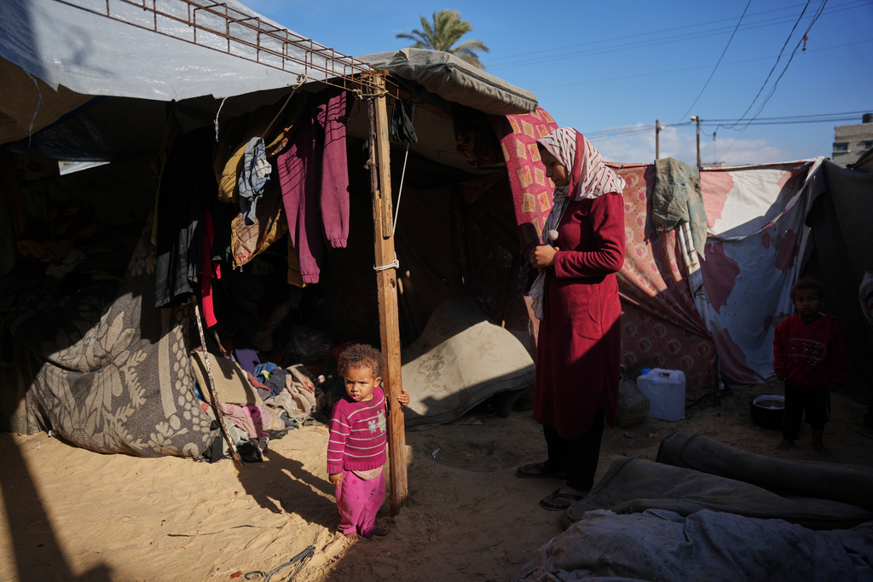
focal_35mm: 24
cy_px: 291
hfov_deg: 73.7
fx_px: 582
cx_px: 436
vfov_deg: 53.1
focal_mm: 24
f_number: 2.8
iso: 100
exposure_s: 1/2000
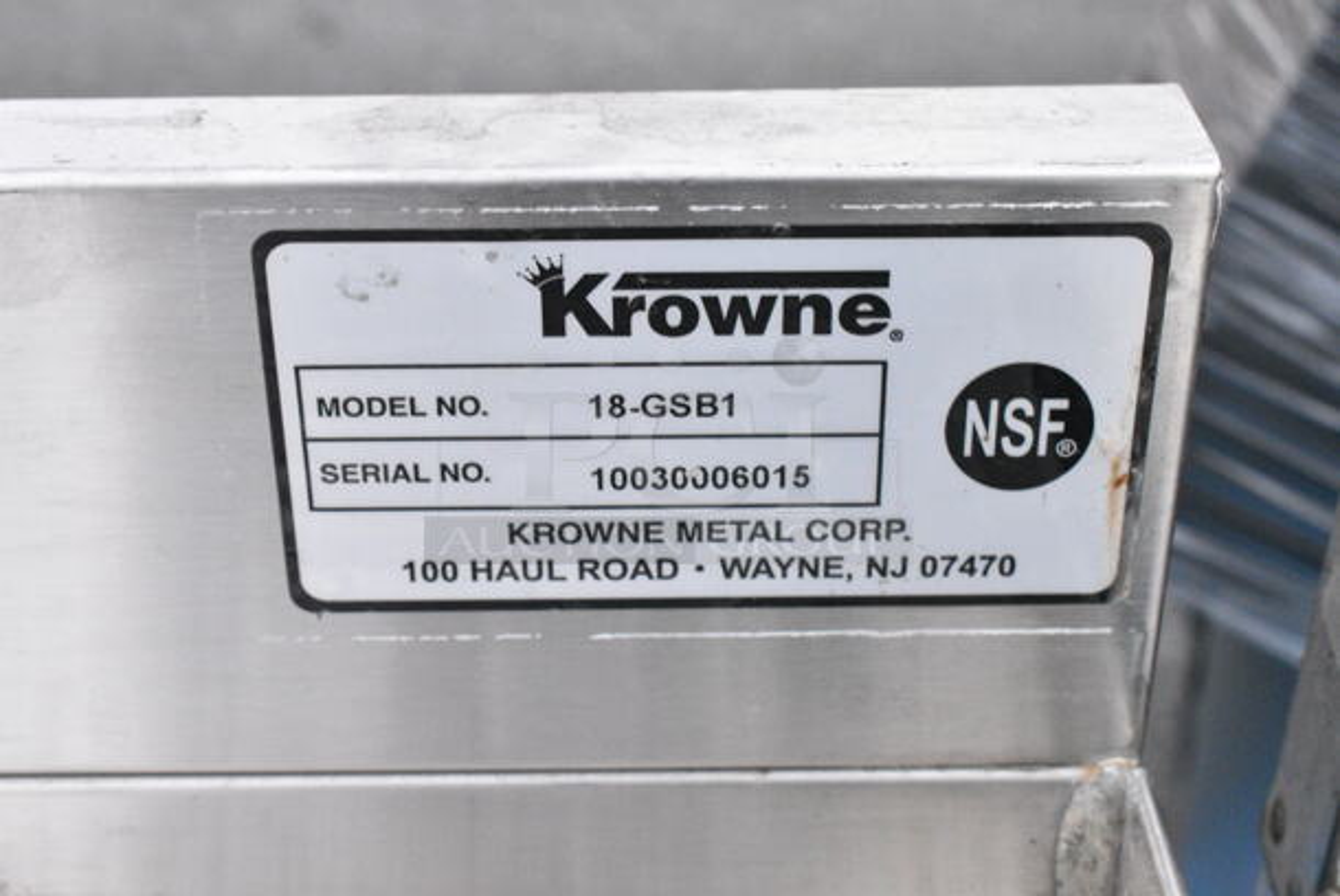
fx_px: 2235
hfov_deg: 33.4
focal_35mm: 60
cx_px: 670
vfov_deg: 22.7
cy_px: 448
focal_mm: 40
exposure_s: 1/640
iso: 6400
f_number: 13
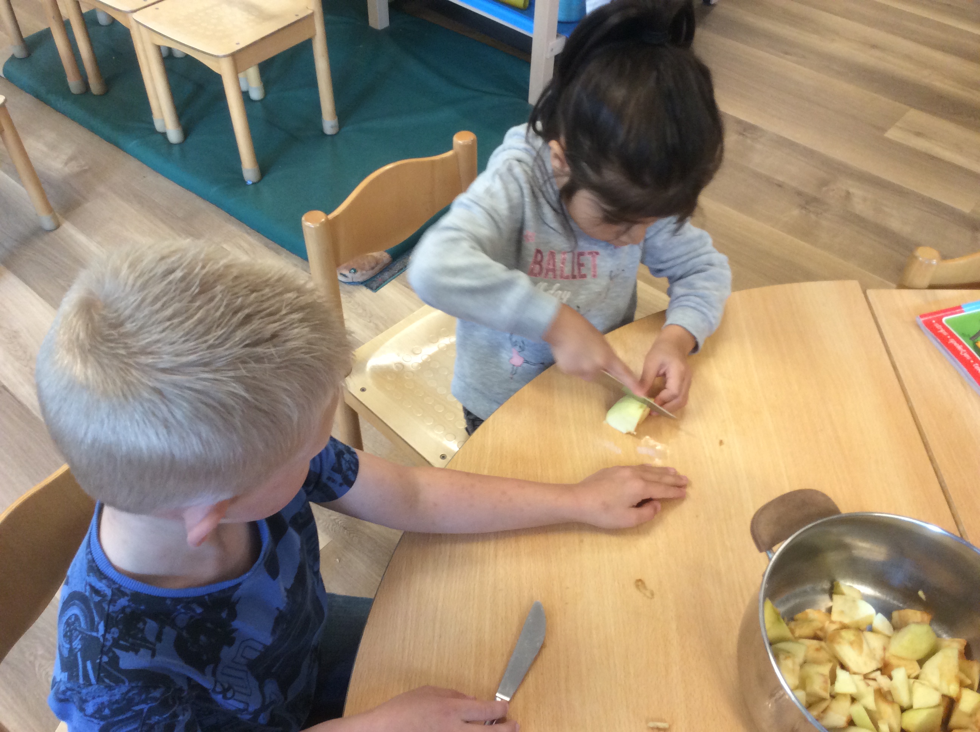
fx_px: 905
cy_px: 366
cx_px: 490
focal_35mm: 32
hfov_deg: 56.9
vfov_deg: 44.1
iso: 80
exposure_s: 1/25
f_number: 2.4
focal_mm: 3.3
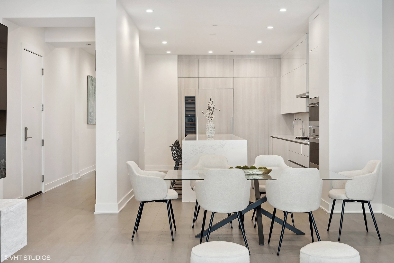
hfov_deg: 45.4
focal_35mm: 43
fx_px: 471
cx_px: 197
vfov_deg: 31.2
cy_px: 132
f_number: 8
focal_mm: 29
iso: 320
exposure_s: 1/13
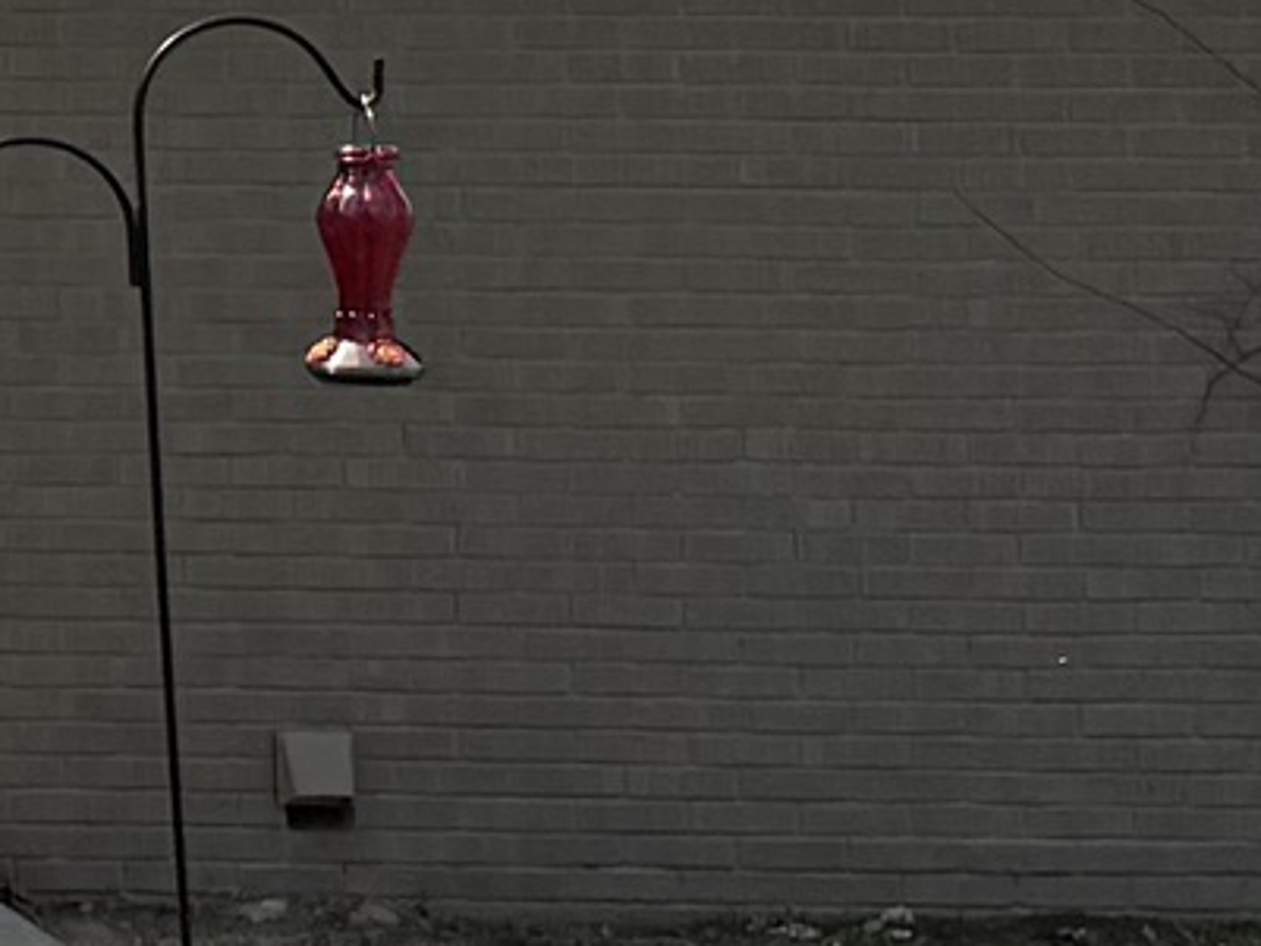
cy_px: -94
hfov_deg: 9.2
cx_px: -2148
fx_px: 6705
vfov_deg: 8.0
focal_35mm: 184
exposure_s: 1/6173
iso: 80
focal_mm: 6.76
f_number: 1.78
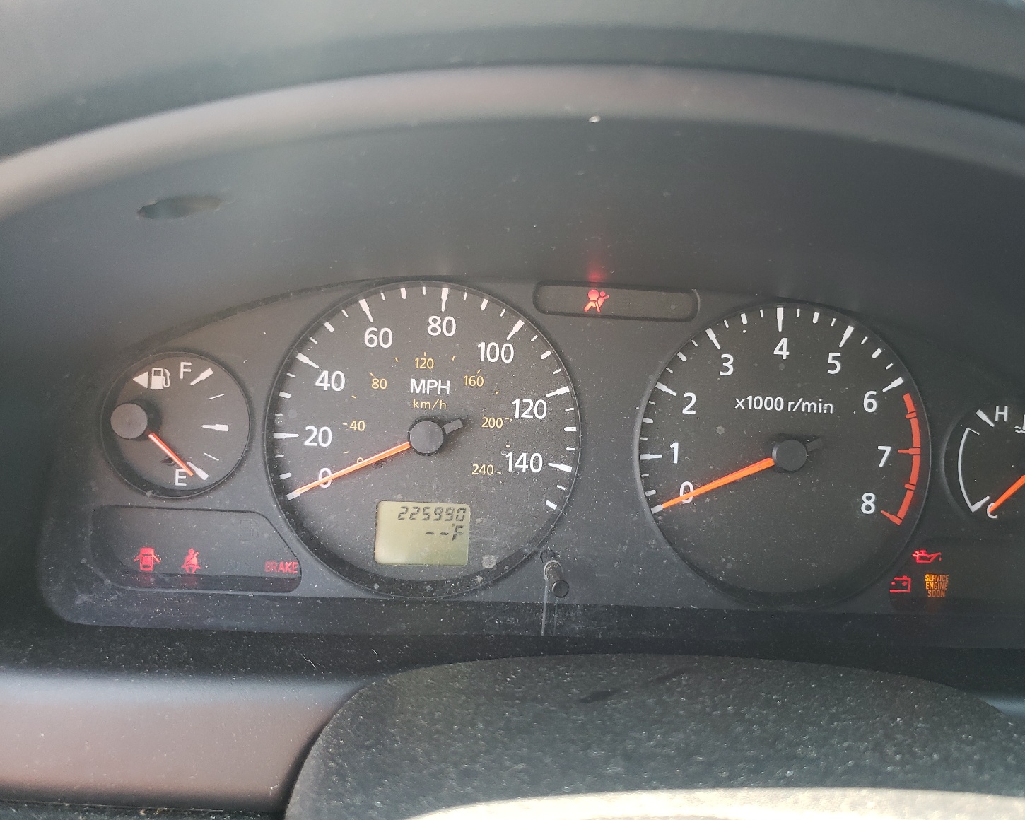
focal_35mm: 28
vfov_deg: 51.5
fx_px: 849
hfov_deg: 62.1
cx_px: 560
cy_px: 417
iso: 75
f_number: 1.5
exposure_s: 1/100
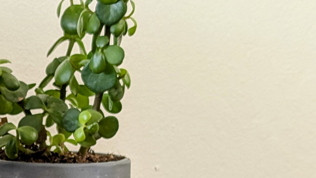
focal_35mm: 166
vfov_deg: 7.2
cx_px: -166
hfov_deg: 12.3
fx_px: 1391
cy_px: 235
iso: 43
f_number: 1.68
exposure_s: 1/24
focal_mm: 6.9
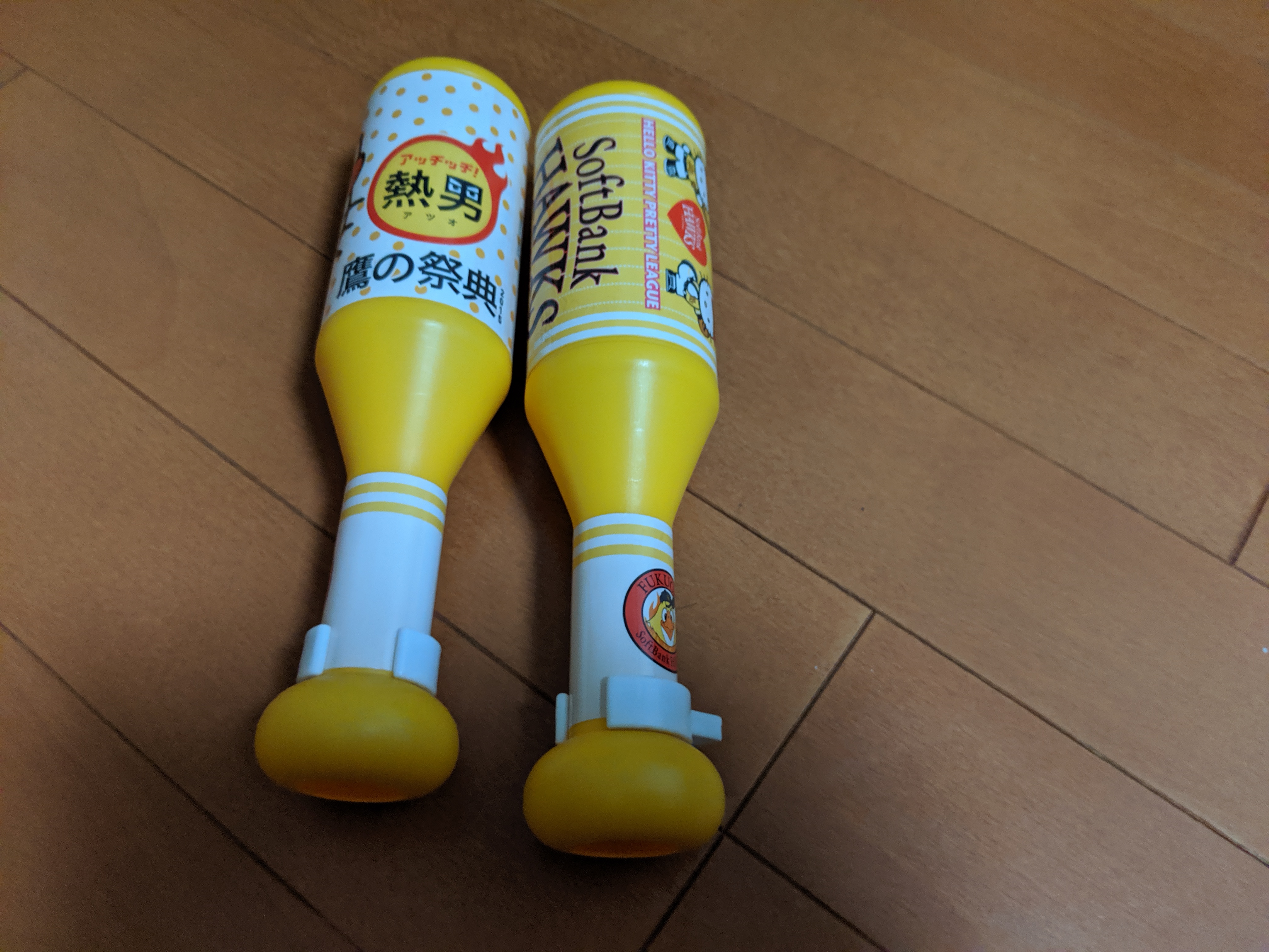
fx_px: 990
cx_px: 634
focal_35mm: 27
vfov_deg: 51.4
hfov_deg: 65.3
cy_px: 476
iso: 439
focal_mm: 4.44
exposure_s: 1/49.9
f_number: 1.8
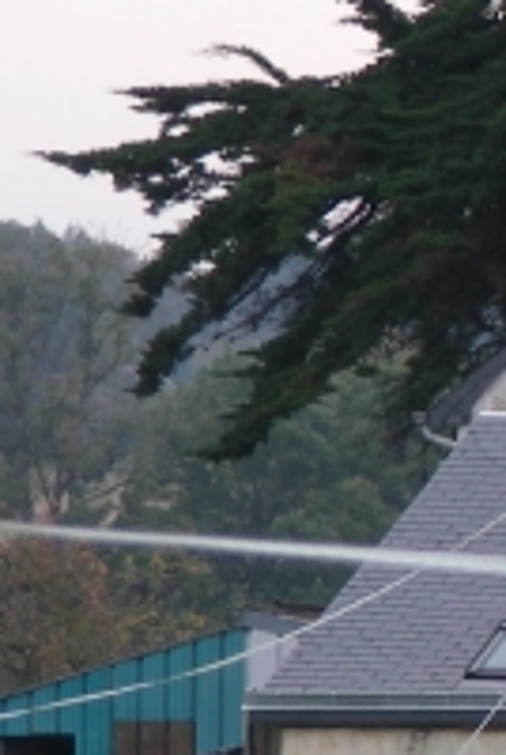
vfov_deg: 3.4
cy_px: 517
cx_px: 1197
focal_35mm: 609
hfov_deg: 2.3
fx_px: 12795
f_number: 3.5
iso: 50
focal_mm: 28.7
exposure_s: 1/132
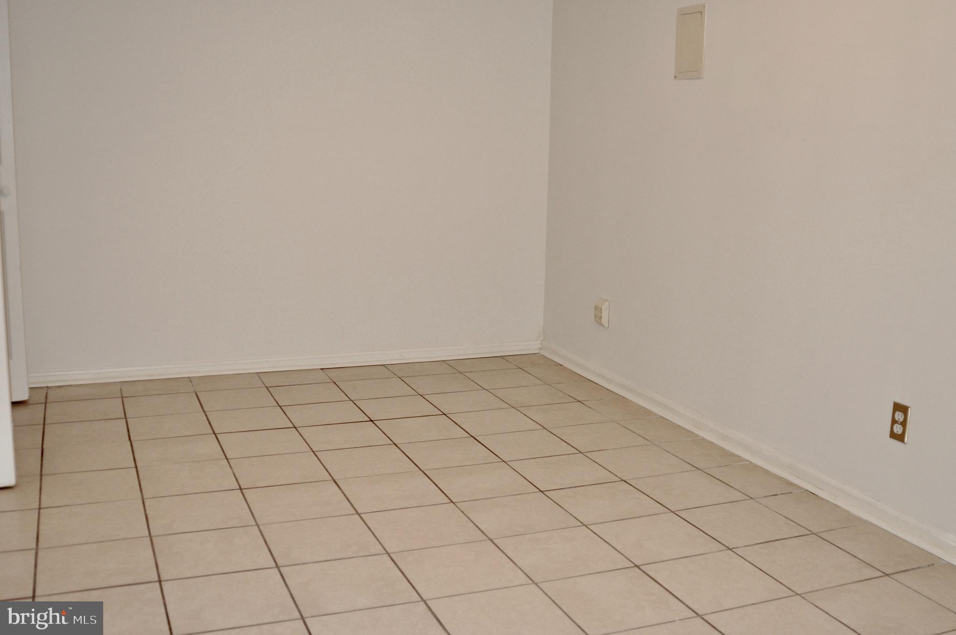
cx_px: 478
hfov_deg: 53.2
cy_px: 318
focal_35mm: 36
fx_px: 955
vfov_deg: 36.8
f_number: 2.8
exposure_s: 1/60
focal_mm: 24
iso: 800
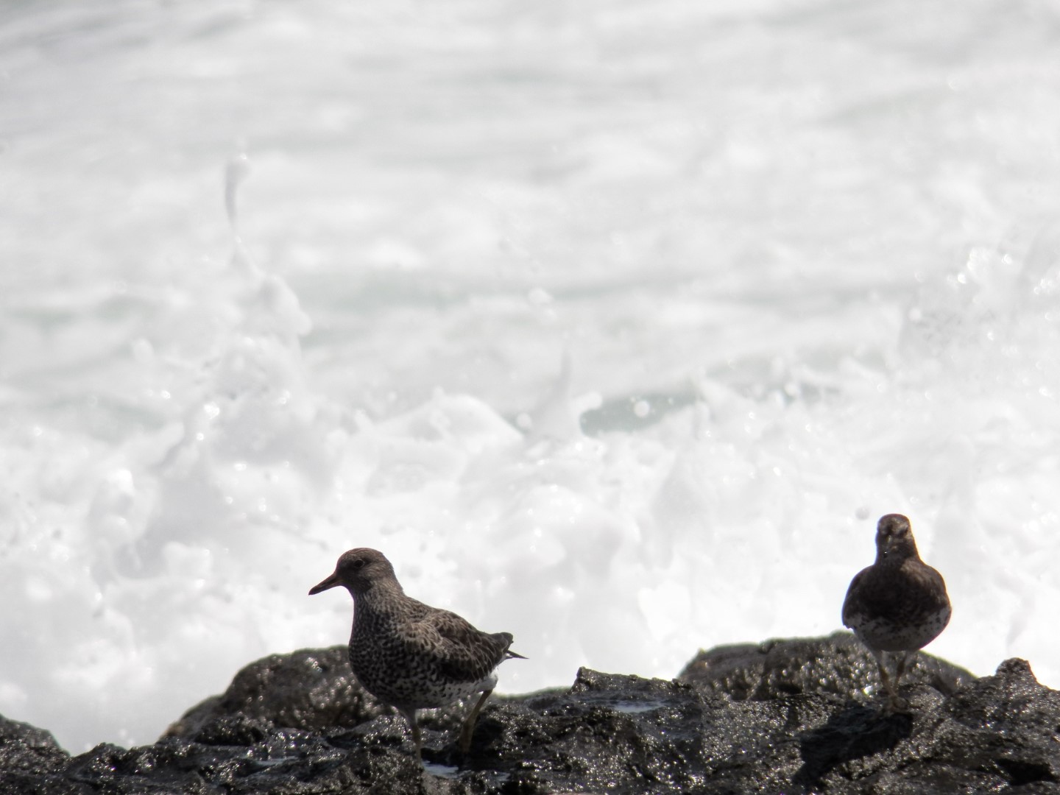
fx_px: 25722
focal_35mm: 840
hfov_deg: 2.4
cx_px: 530
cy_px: 398
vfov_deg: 1.8
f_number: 6.3
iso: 125
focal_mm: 147
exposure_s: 1/2000
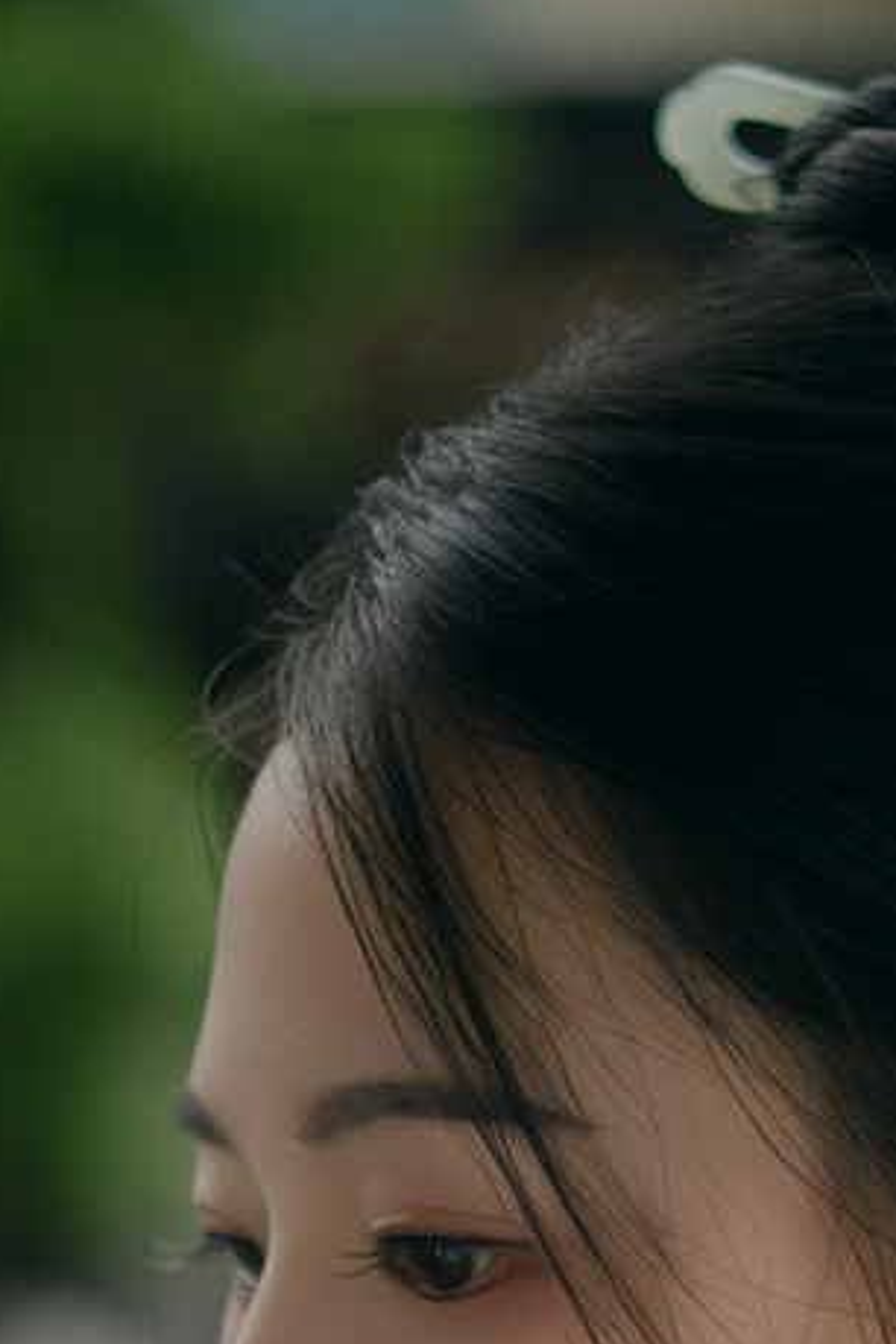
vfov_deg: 9.5
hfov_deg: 6.6
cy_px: 2075
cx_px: 307
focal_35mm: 209
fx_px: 7802
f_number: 1.8
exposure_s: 1/125
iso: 100
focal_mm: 50
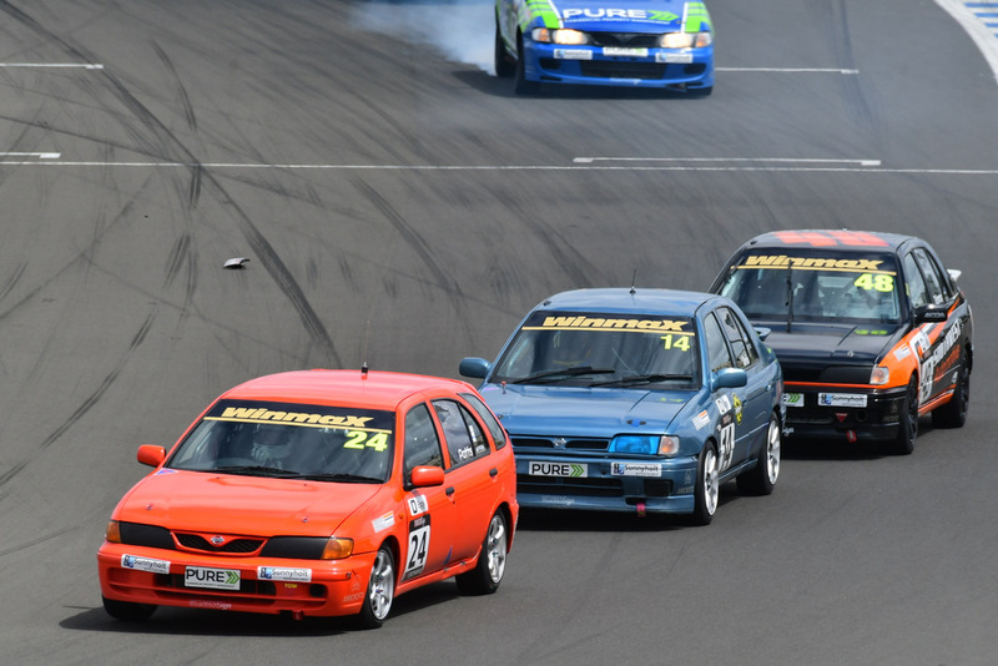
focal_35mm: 690
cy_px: 333
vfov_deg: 2.0
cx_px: 499
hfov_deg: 3.0
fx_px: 19134
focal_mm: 460
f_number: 10
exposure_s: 1/640
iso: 320
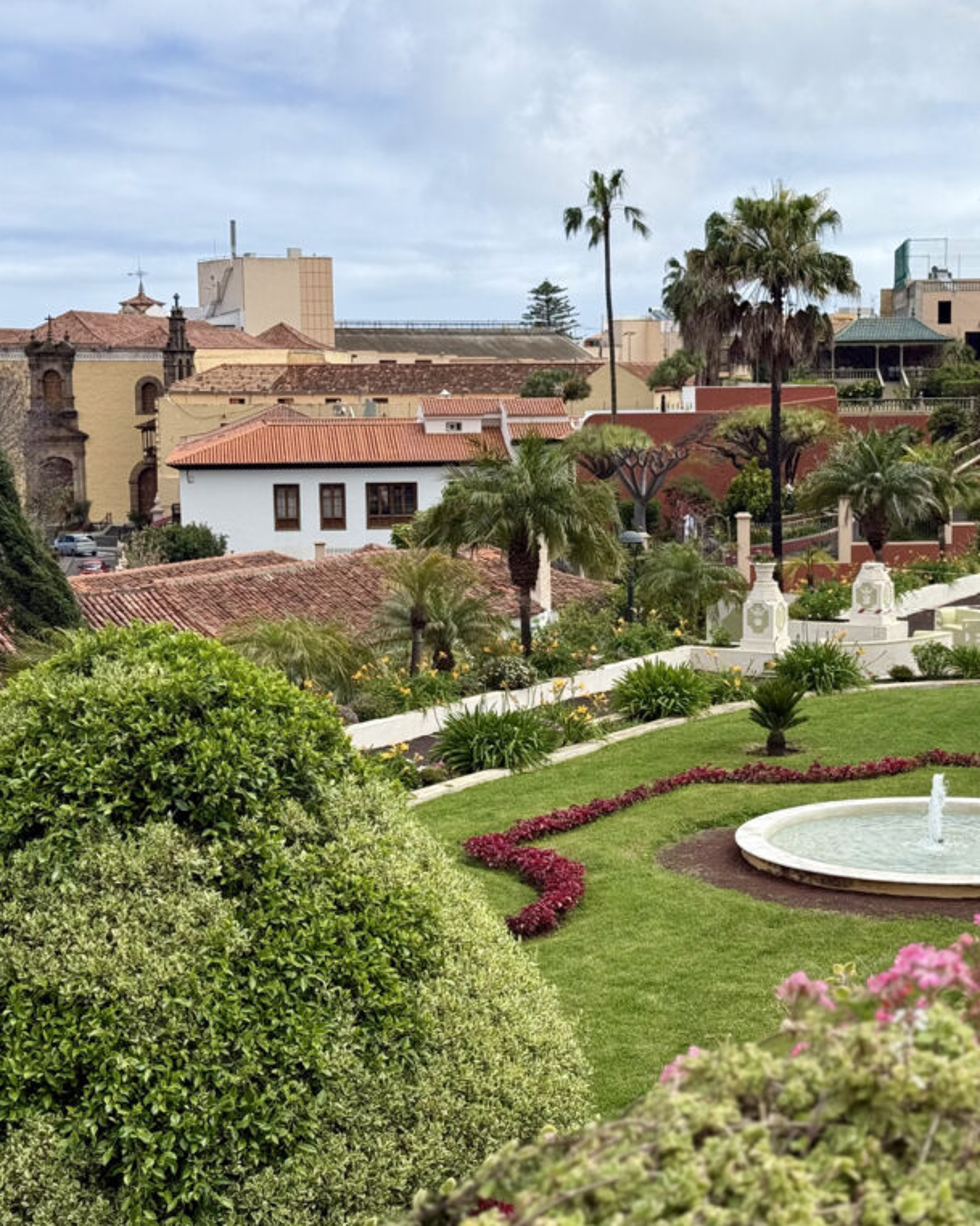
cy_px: 613
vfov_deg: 30.0
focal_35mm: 63
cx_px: 658
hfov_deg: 24.1
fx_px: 2285
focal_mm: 6.76
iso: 64
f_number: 1.78
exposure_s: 1/3891
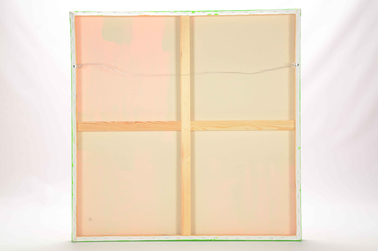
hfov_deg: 26.0
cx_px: 189
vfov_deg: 17.4
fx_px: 817
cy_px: 126
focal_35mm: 78
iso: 200
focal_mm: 52
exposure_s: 1/160
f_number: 13
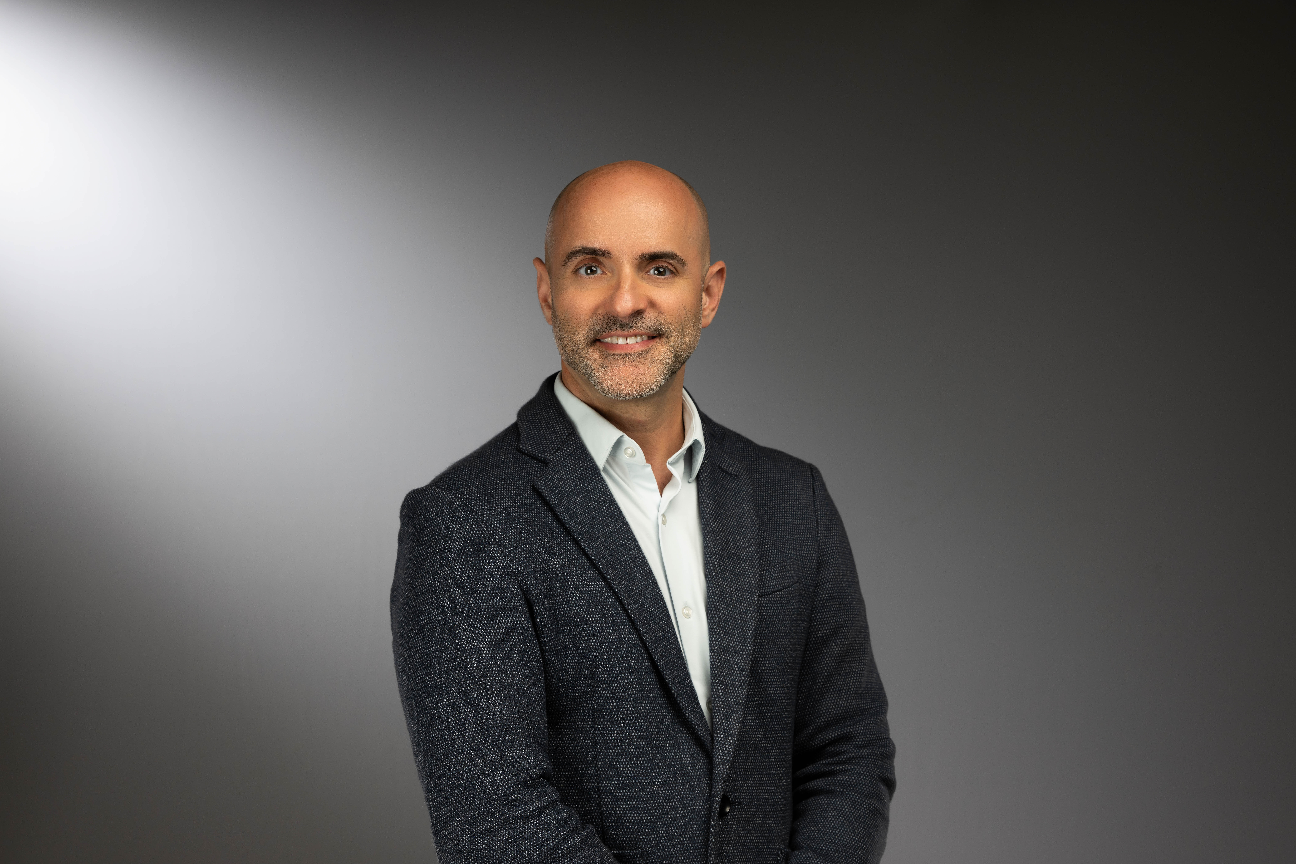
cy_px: 432
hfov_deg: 23.9
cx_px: 648
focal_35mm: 85
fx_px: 3060
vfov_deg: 16.1
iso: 160
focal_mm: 85
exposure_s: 1/160
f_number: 7.1
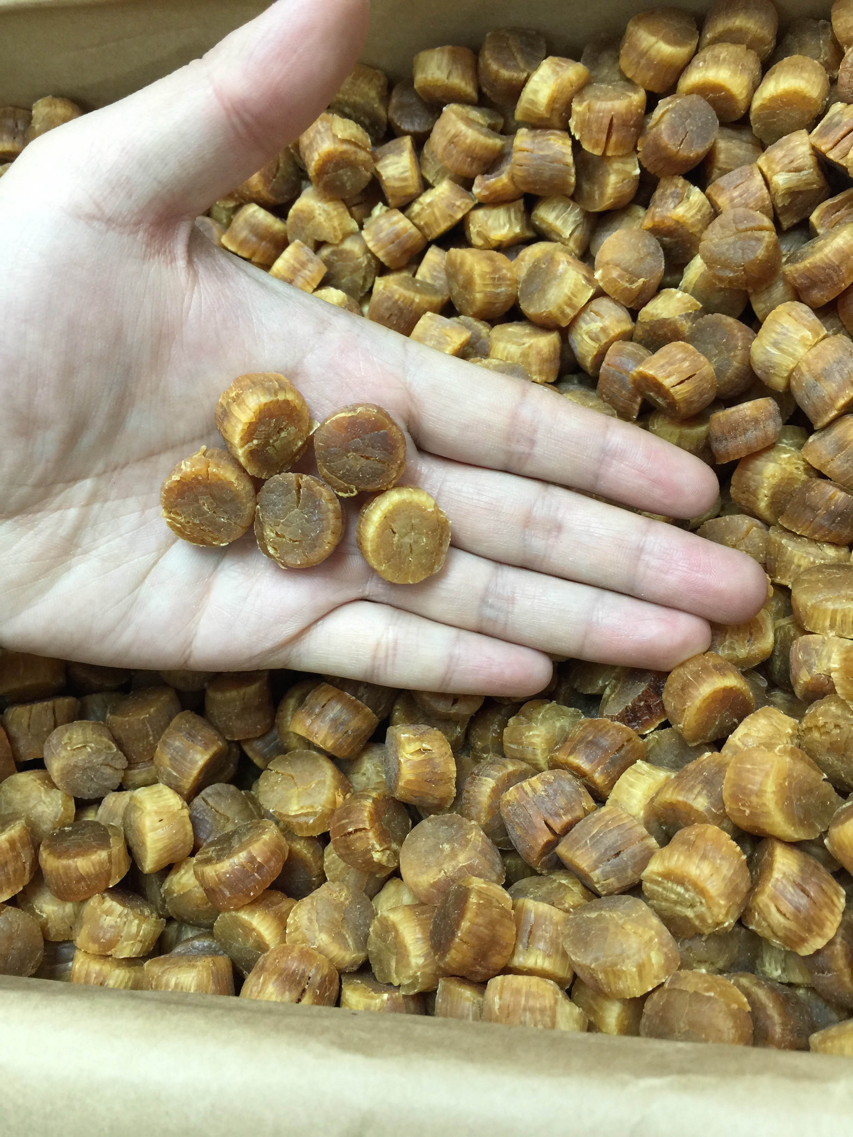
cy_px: 568
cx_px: 426
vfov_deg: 61.7
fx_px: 953
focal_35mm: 29
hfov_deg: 48.2
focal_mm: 4.15
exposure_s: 1/33
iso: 50
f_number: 2.2
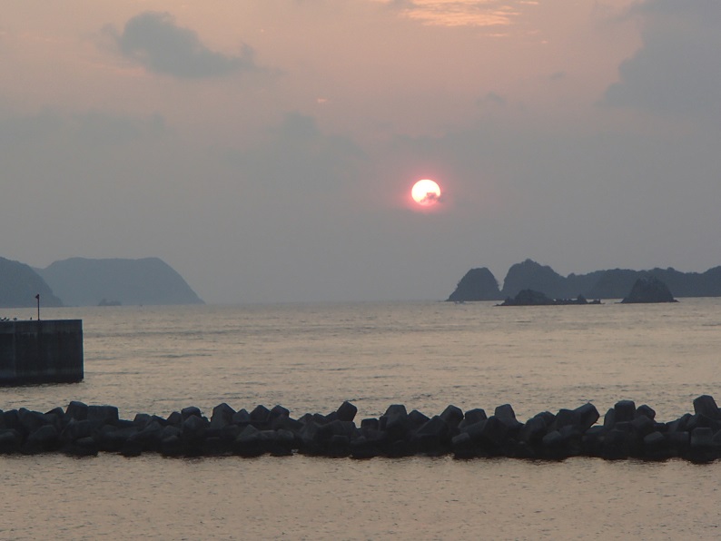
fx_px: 2917
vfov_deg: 10.6
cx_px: 360
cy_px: 270
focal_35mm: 140
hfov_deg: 14.1
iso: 200
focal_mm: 25
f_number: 5.9
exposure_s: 1/160
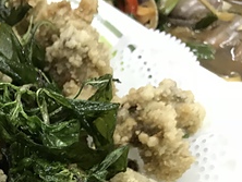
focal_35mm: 63
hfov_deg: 28.2
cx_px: -19
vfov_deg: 22.4
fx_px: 441
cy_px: 186
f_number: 1.8
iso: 50
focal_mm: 3.99
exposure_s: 1/15
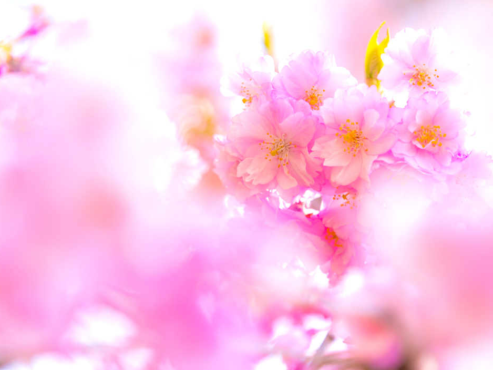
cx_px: 250
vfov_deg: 3.9
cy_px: 172
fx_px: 5456
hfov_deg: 5.2
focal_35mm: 383
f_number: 4
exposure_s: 1/160
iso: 100
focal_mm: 175
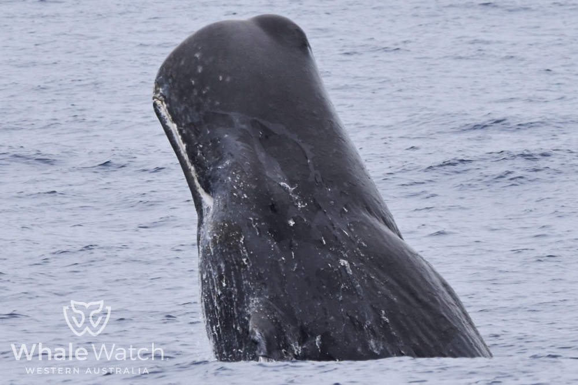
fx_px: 7226
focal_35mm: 450
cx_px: 289
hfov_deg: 4.6
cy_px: 192
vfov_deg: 3.1
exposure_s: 1/2000
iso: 400
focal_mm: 300
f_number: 7.1
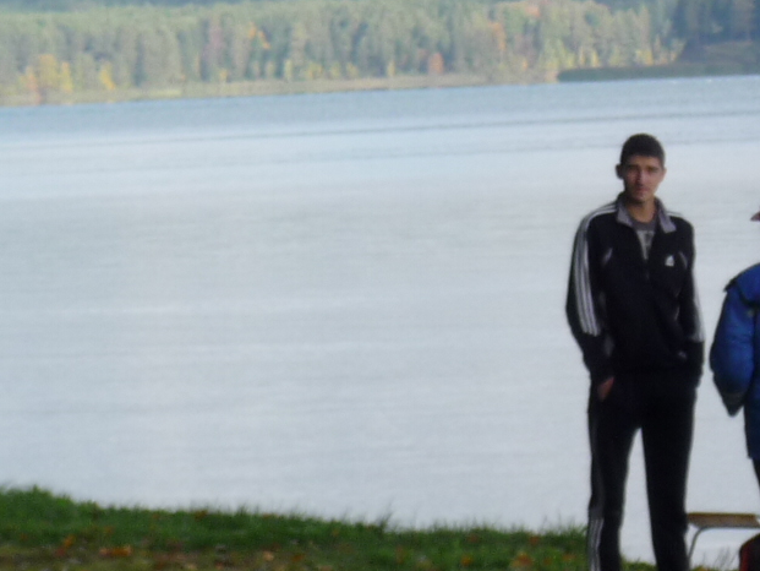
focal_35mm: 485
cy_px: 208
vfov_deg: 3.1
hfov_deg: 4.1
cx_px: -158
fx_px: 10650
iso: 100
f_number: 5.9
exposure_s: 1/200
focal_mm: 24
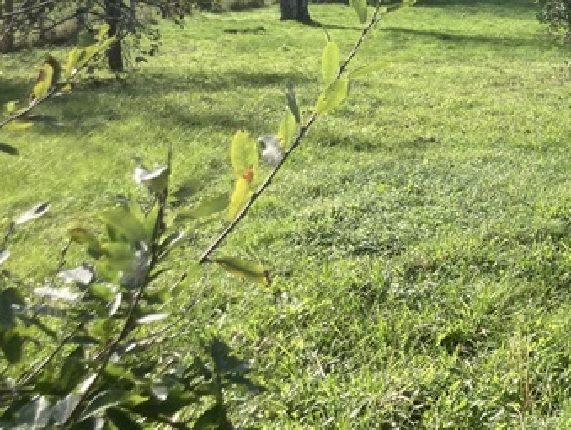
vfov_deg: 21.5
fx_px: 1090
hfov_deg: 27.2
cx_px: 610
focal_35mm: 66
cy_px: -5
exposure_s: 1/1021
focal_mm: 3.99
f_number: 1.8
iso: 20
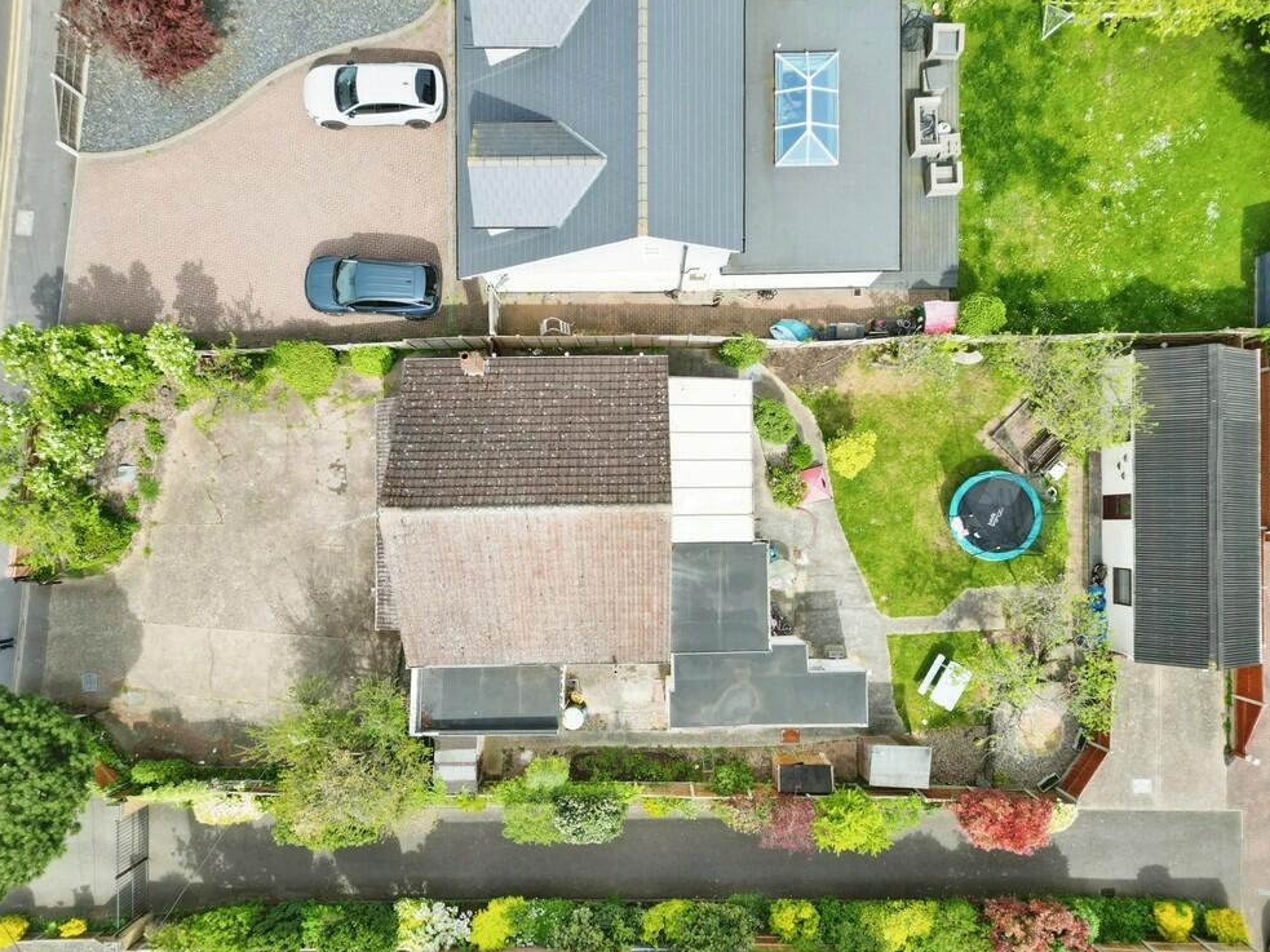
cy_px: 482
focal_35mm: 25
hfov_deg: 69.4
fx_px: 917
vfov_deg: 54.9
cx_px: 638
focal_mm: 6.7
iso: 150
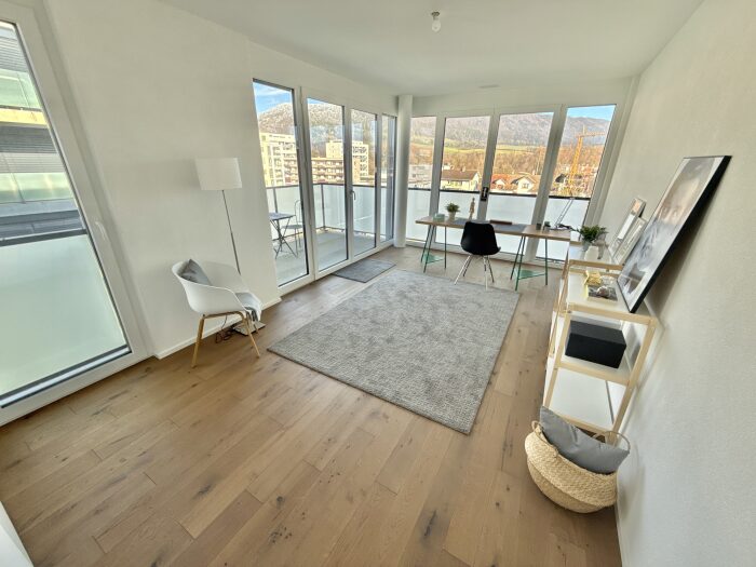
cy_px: 284
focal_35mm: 14
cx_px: 378
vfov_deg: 85.7
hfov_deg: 102.1
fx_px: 306
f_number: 2.2
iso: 64
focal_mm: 2.22
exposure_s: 1/285
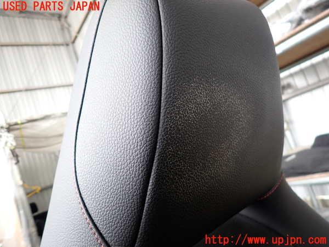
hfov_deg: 69.4
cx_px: 164
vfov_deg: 54.9
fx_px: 238
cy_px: 124
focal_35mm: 25
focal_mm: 4.5
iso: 200
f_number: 2
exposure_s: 1/60
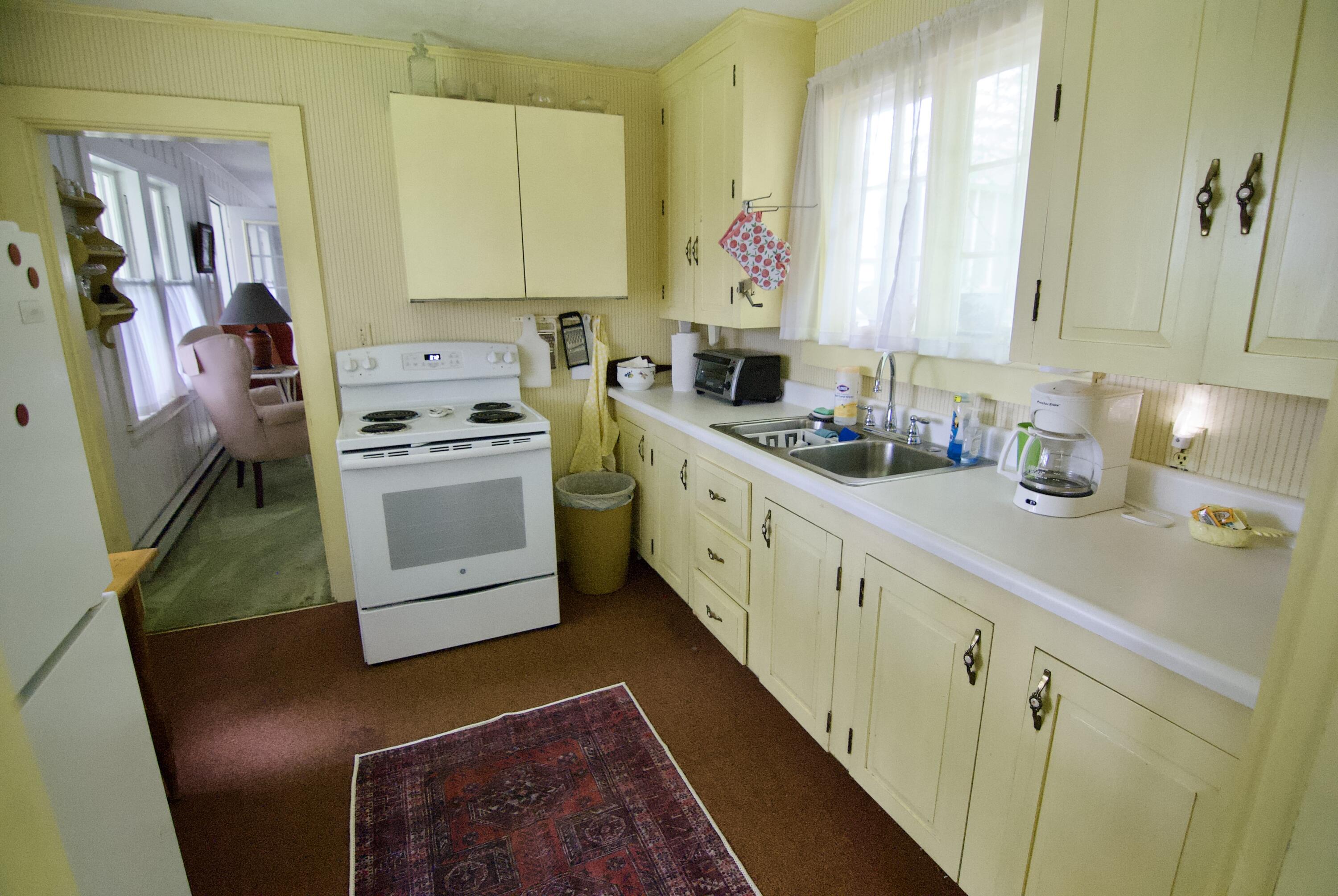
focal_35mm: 16
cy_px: 448
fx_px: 614
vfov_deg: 72.2
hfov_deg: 94.9
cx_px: 669
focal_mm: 11
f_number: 2.8
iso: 1100
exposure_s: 1/30
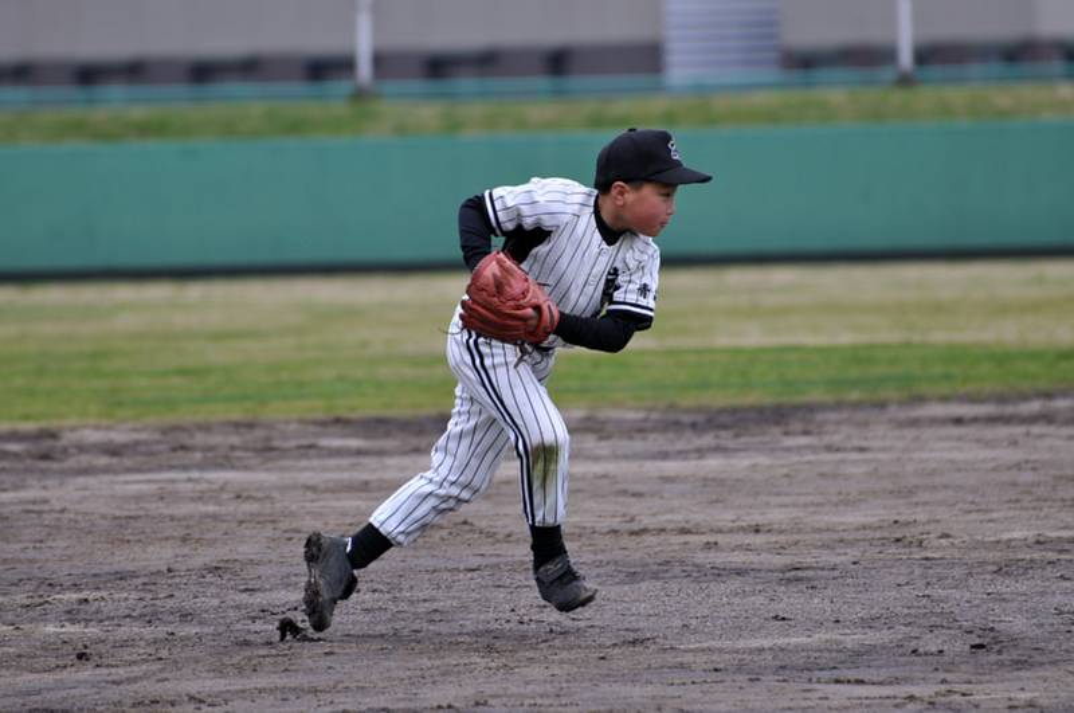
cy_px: 356
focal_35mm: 450
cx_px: 537
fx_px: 13406
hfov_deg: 4.6
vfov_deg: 3.0
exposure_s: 1/1000
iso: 450
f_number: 5.6
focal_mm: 300
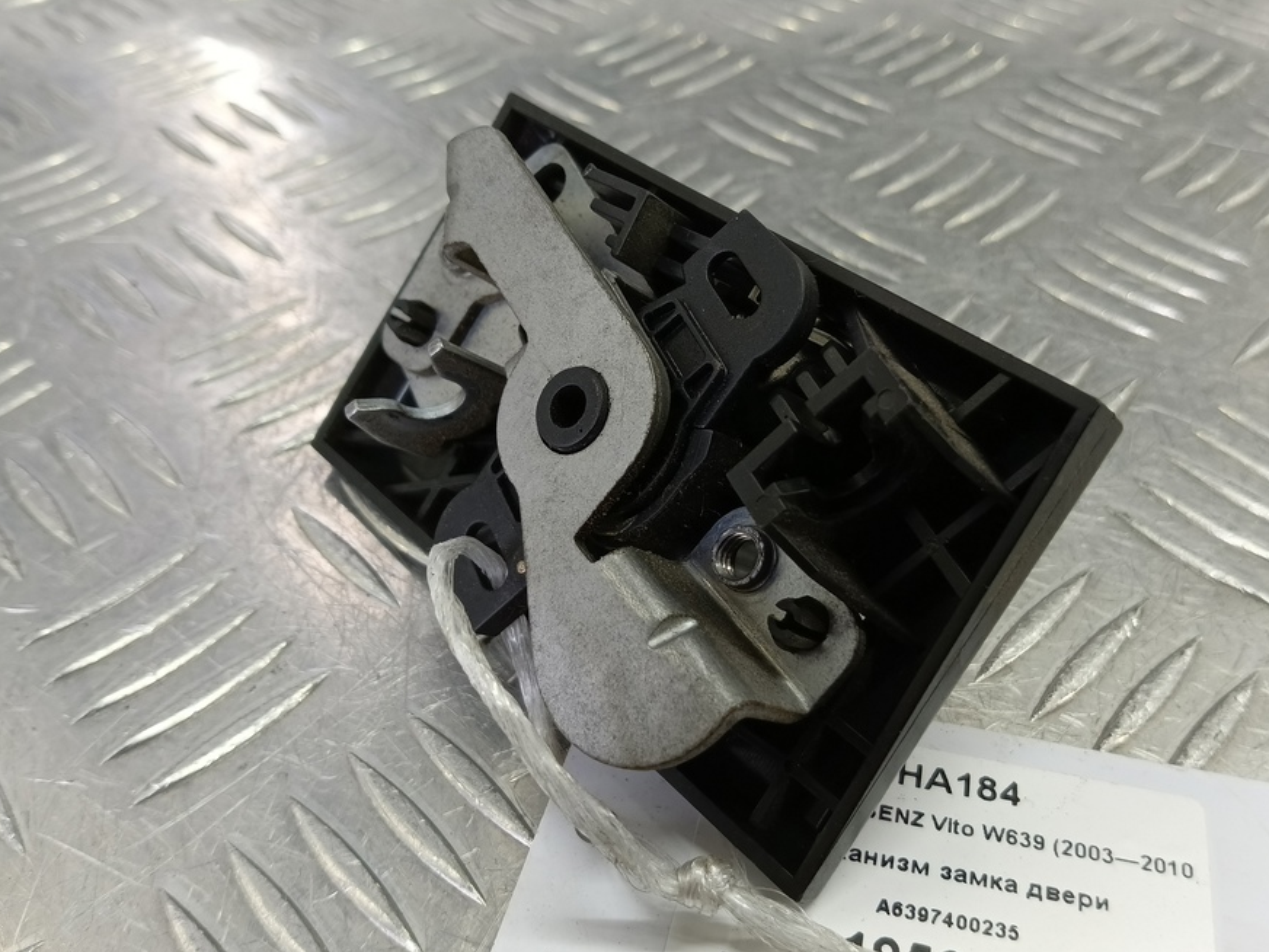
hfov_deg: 65.1
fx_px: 990
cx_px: 706
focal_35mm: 27
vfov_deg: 51.4
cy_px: 480
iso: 146
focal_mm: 4.11
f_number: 1.6
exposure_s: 1/50
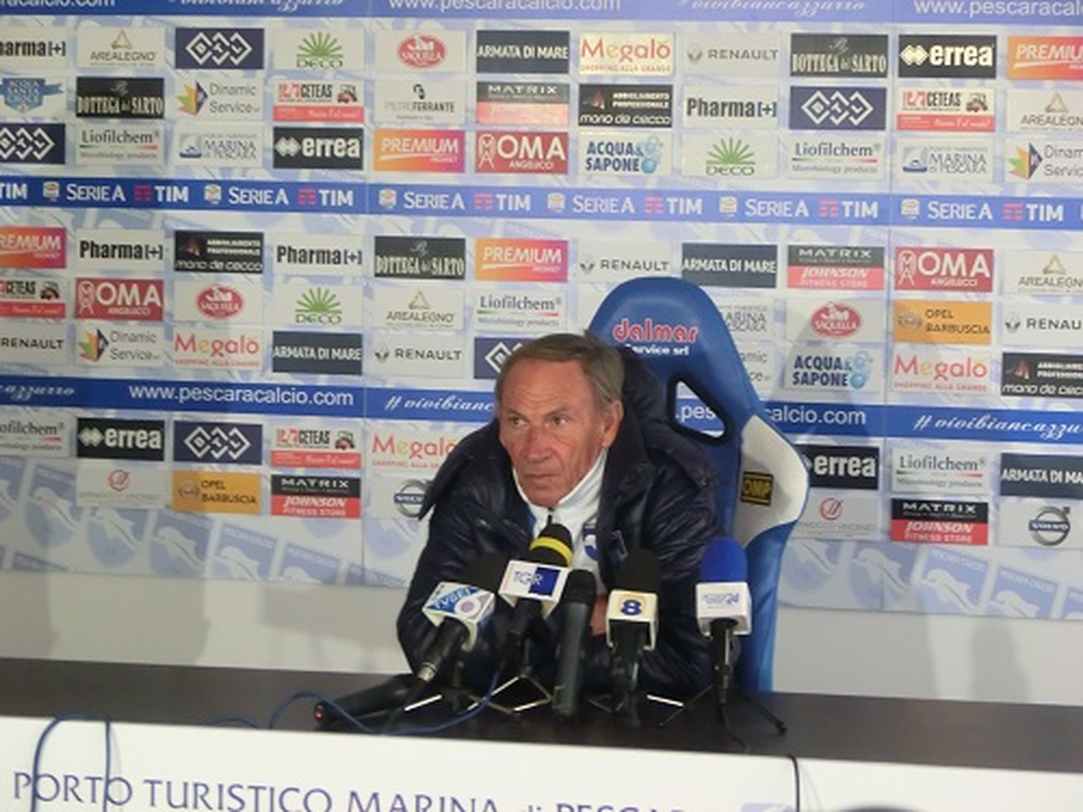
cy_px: 406
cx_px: 542
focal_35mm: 124
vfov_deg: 12.0
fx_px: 3879
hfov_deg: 15.9
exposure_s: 1/13
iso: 400
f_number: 5.7
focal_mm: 21.94
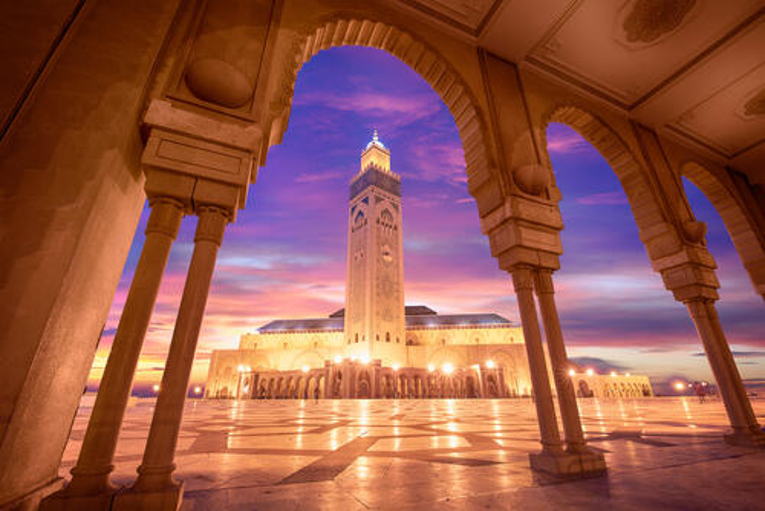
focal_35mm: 15
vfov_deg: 77.4
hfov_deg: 100.4
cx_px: 382
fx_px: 319
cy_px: 256
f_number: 9
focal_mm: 15
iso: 125
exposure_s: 8
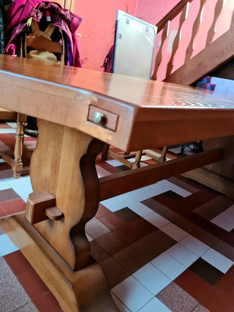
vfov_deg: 65.3
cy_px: 156
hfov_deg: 51.4
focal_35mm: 27
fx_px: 243
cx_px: 117
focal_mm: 5.9
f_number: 2
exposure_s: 1/17
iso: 500
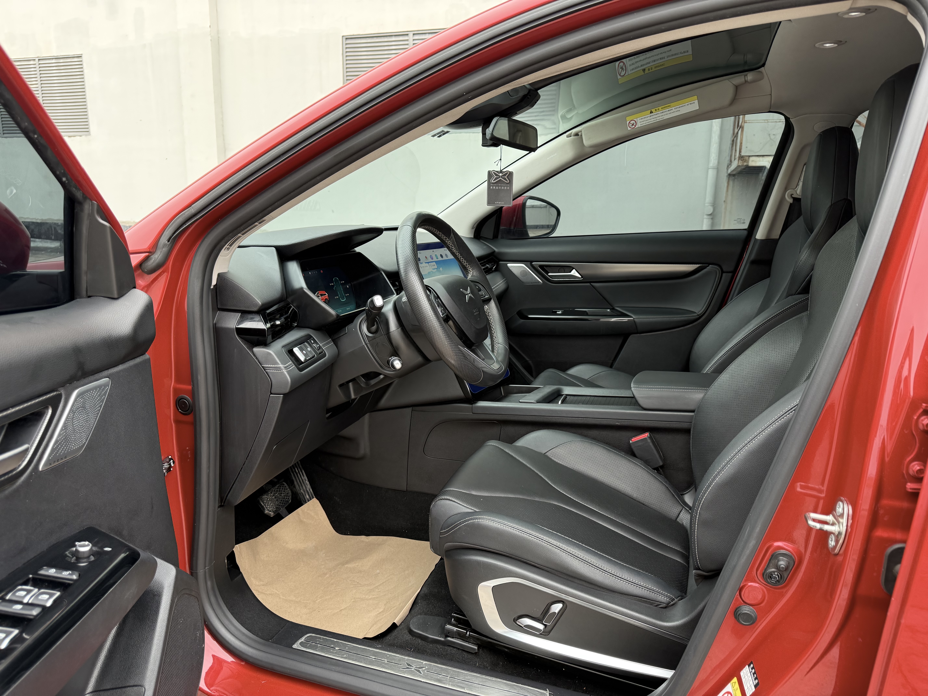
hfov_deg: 71.6
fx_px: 643
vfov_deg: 56.8
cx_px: 464
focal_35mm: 24
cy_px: 348
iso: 160
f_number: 1.78
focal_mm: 6.76
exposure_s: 1/243
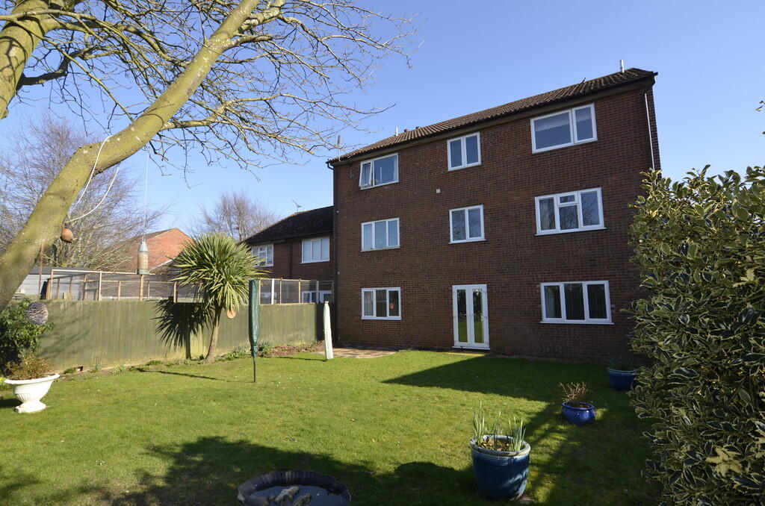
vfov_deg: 71.8
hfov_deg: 95.1
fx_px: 350
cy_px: 253
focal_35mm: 16
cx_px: 382
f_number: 6.3
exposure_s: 1/200
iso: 100
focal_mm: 11
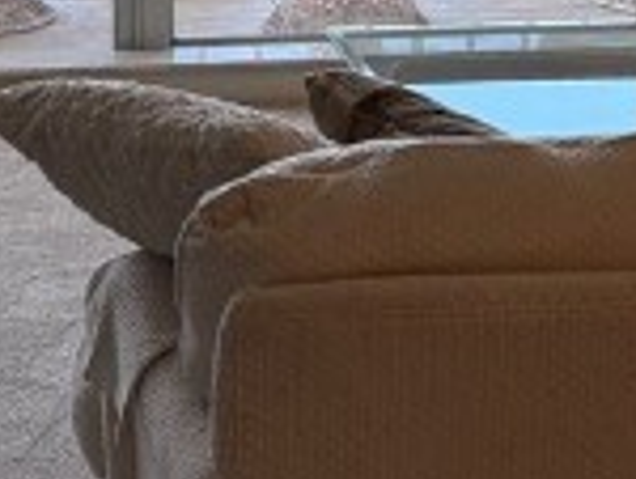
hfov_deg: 11.1
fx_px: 3257
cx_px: 246
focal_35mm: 177
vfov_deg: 8.1
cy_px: -445
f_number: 1.6
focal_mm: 5.96
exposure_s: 1/459
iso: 64
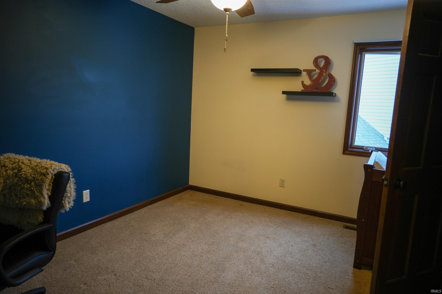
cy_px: 147
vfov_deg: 53.1
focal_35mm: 24
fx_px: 295
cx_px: 221
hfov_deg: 73.7
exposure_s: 1/30
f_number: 2.8
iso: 500
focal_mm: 24
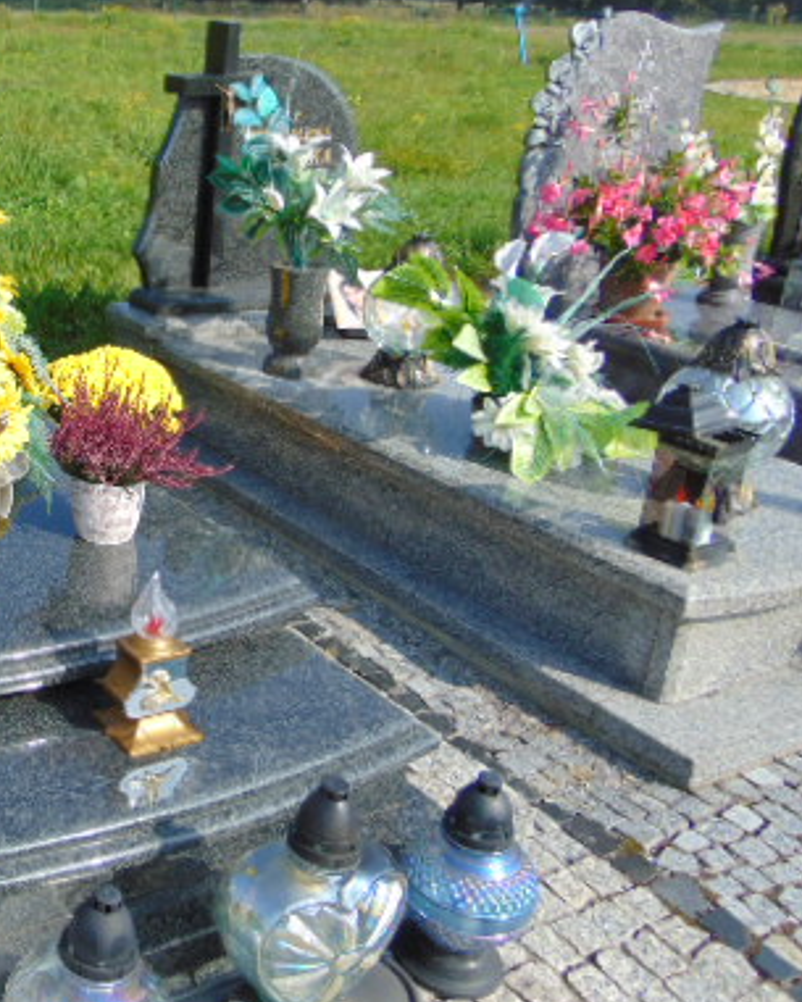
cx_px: 5
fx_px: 1216
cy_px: 471
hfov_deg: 33.5
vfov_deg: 44.8
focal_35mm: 41
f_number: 3
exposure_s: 1/1000
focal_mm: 4.5
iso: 80
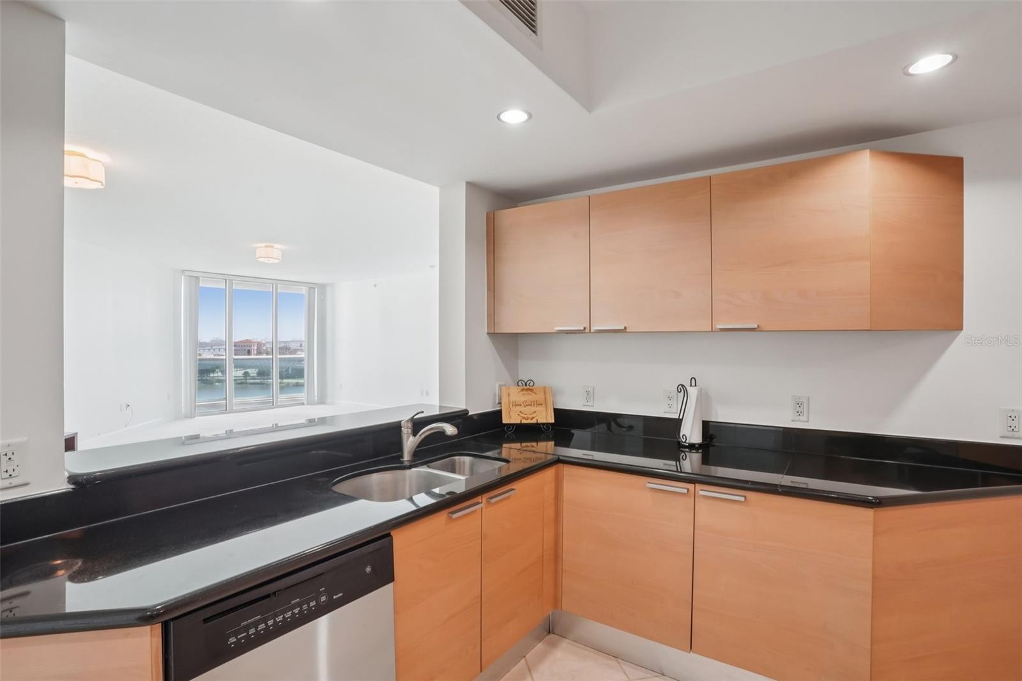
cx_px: 511
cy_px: 340
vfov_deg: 70.4
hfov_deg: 93.3
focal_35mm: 17
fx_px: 482
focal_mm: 17
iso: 400
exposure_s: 1/13
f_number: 14
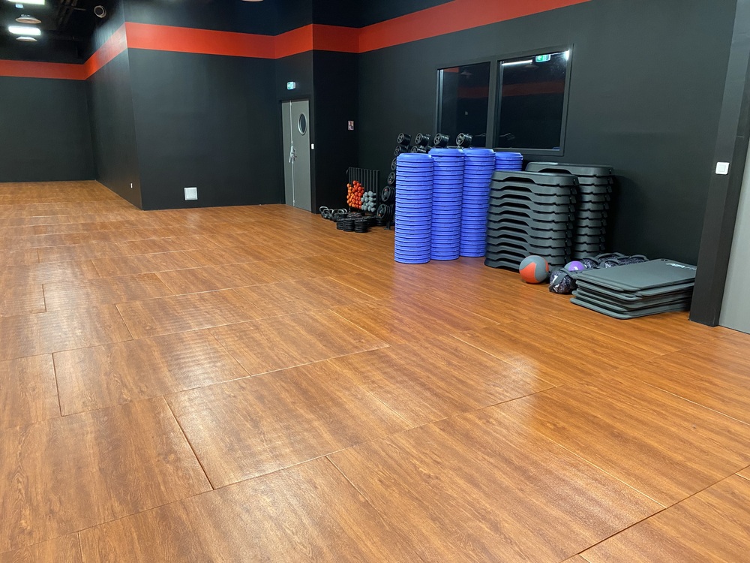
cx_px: 375
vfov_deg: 53.1
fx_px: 563
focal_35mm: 26
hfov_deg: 67.3
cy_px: 282
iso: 400
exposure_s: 1/50
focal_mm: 4.25
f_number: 1.8
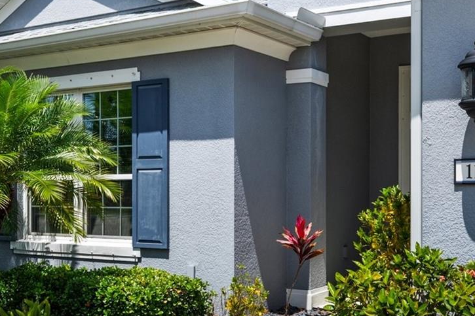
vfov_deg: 25.5
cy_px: 185
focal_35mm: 53
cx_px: 261
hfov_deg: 37.5
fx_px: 699
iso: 320
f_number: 8
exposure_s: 1/200
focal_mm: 24
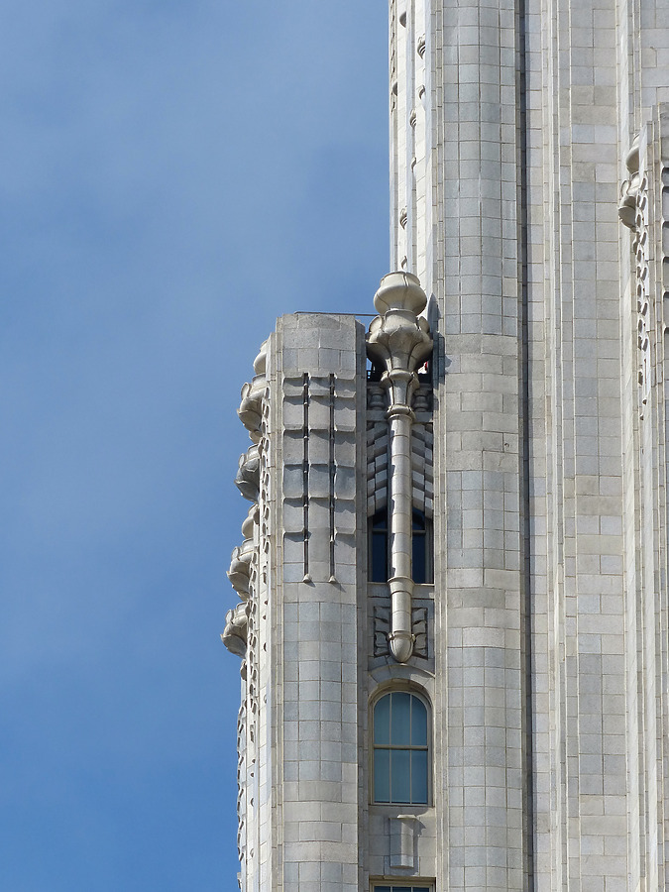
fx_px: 8143
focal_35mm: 316
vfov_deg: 6.3
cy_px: 446
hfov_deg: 4.7
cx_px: 334
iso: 100
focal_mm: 56.9
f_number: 4.5
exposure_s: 1/1300
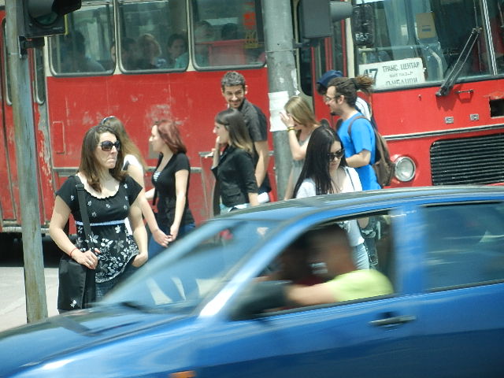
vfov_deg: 5.1
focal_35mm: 292
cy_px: 189
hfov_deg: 6.8
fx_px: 4251
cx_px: 252
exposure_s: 1/100
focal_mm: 52.6
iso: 160
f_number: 5.3
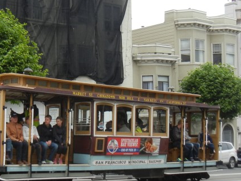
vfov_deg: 20.3
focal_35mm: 72
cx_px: 69
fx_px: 501
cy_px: 131
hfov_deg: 26.8
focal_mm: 5.4
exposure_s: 1/317
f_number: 3.5
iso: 160
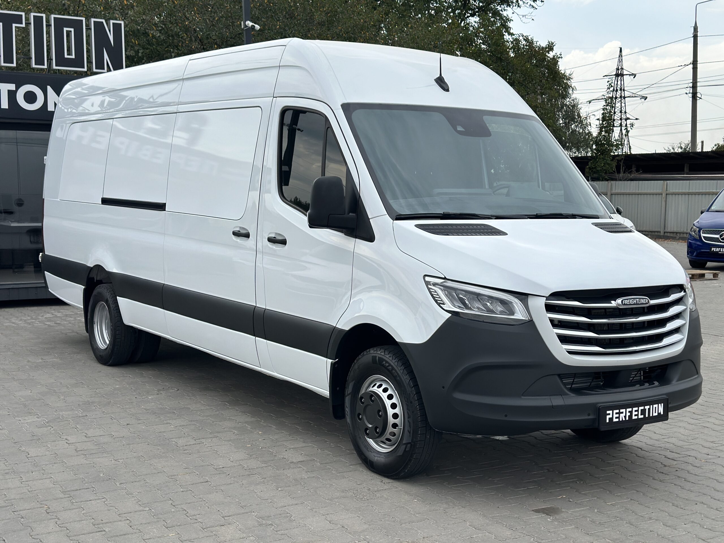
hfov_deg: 39.7
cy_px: 272
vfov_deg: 30.3
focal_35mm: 48
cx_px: 362
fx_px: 1004
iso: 100
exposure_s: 1/2890
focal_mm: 6.86
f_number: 1.78
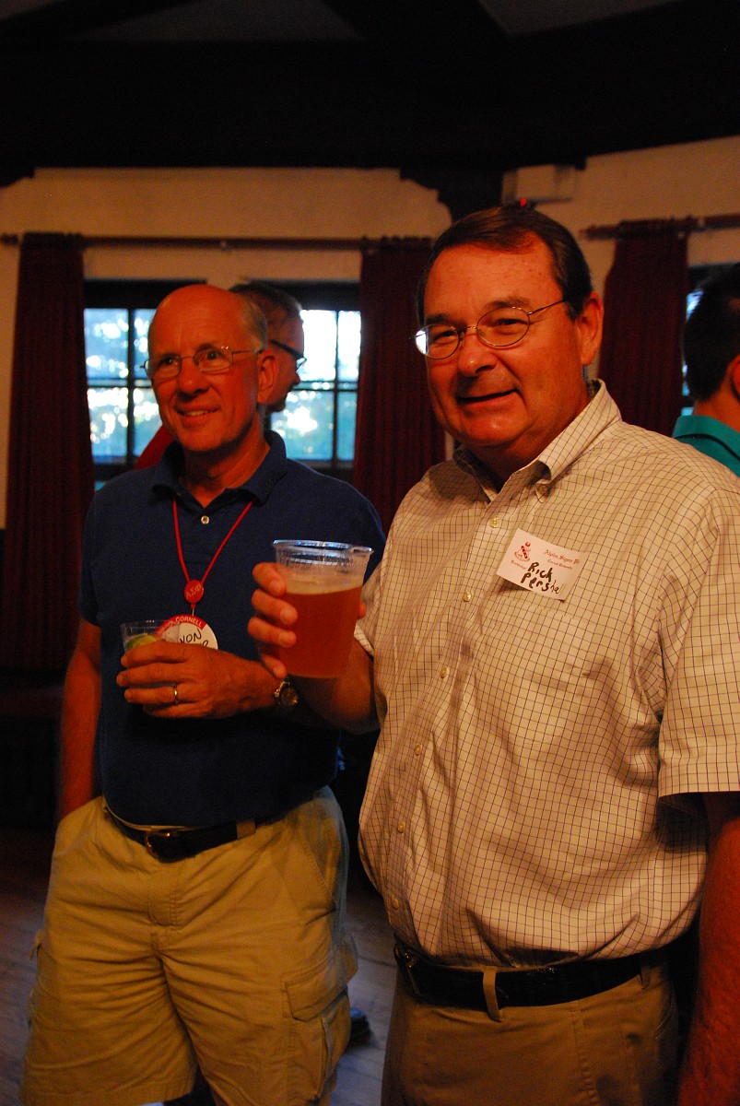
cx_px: 370
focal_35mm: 33
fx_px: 1015
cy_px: 553
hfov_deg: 40.1
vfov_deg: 57.2
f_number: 3.2
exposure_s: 1/40
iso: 1600
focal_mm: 22
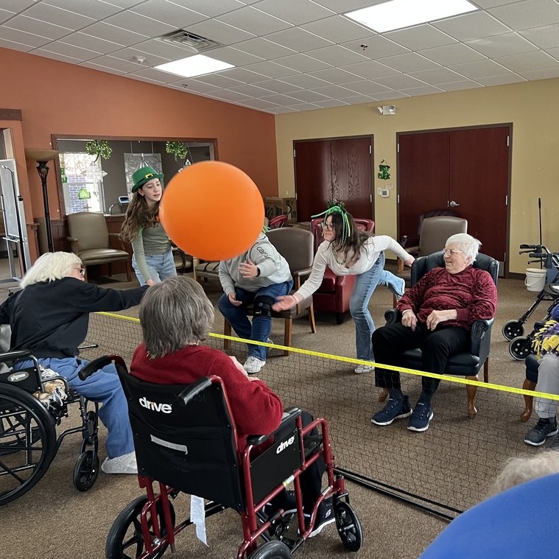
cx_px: 359
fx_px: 566
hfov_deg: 51.8
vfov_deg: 52.5
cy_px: 280
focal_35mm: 31
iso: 100
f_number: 1.5
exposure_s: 1/60
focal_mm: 5.7
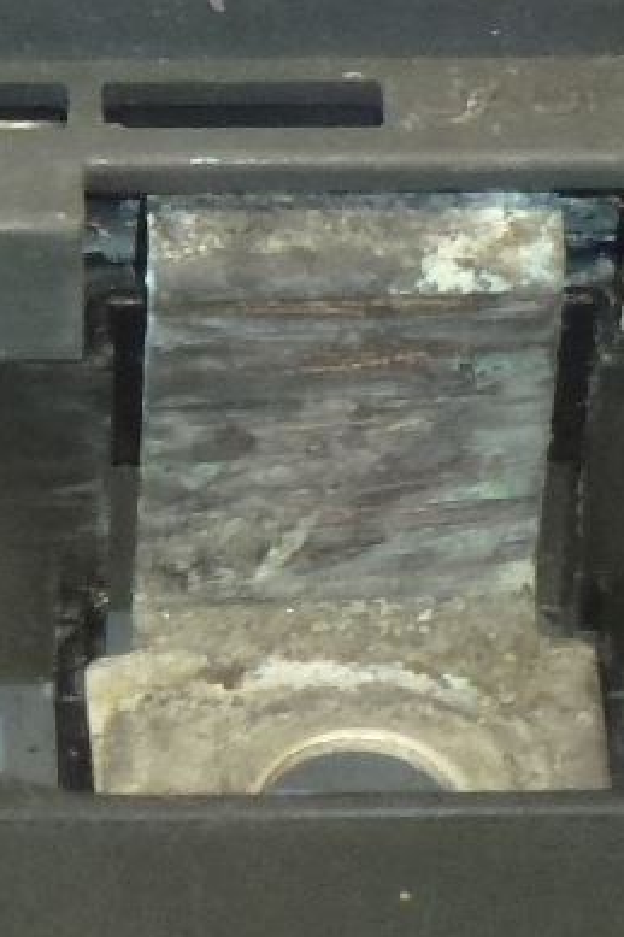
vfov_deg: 5.7
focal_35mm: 356
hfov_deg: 3.9
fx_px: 9264
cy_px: -349
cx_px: 361
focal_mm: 11.7
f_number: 4.6
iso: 250
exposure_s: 1/60
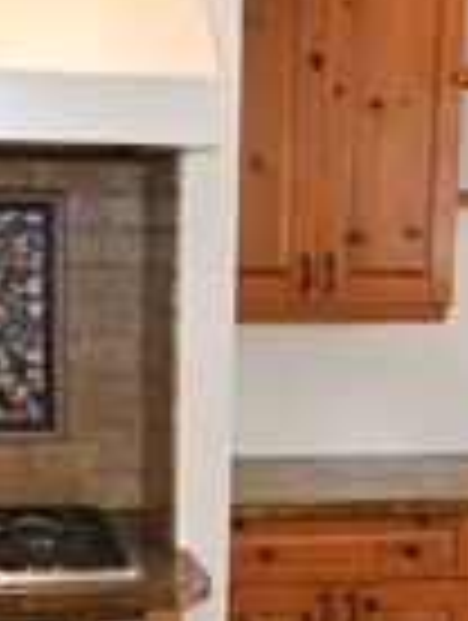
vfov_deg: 24.0
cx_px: 243
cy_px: 493
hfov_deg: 18.5
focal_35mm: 80
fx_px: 1438
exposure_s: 1/60
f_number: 4
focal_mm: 12
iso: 200
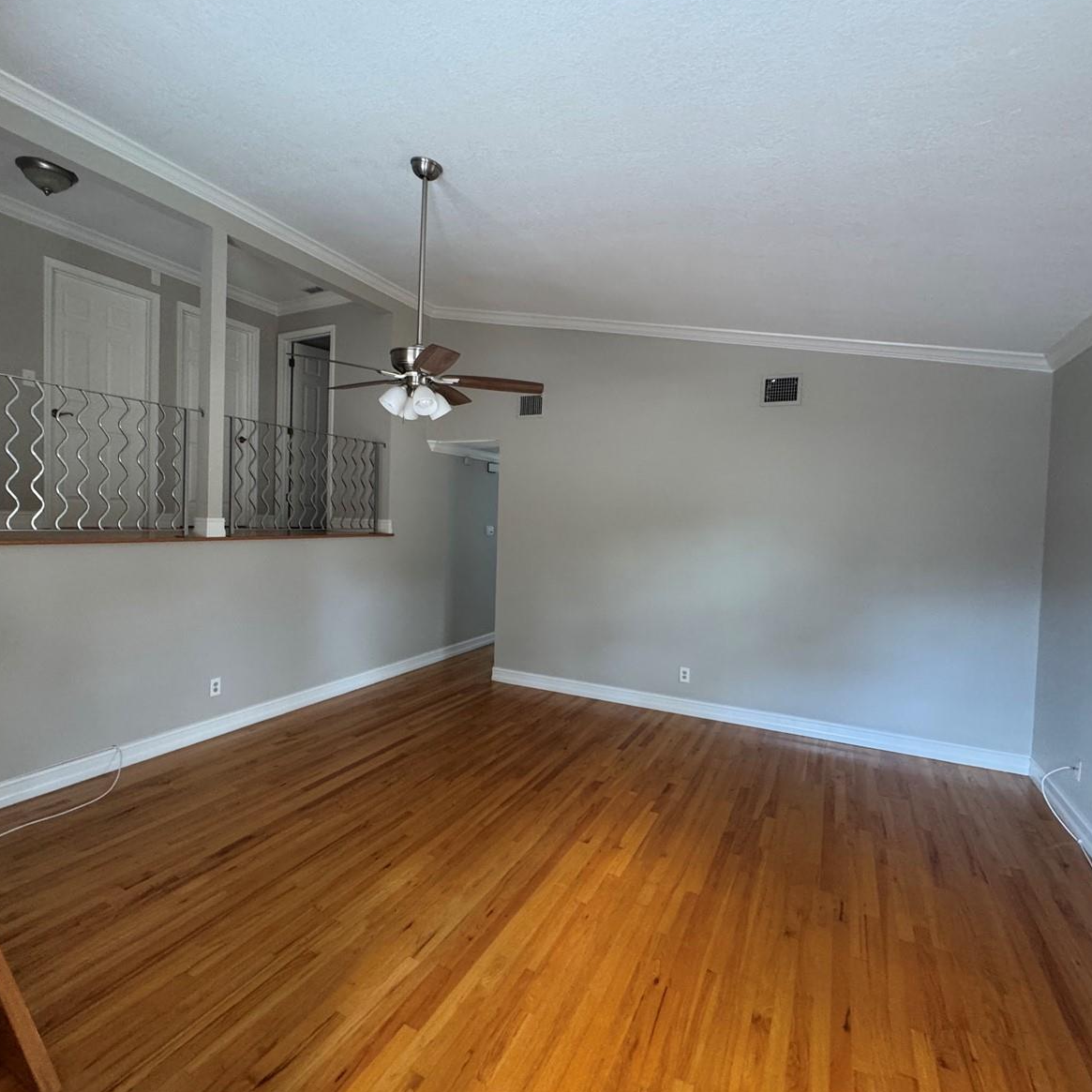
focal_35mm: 17
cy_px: 533
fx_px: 607
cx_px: 518
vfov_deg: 84.0
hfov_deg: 83.9
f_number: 2.2
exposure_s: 1/60
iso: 400
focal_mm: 2.22
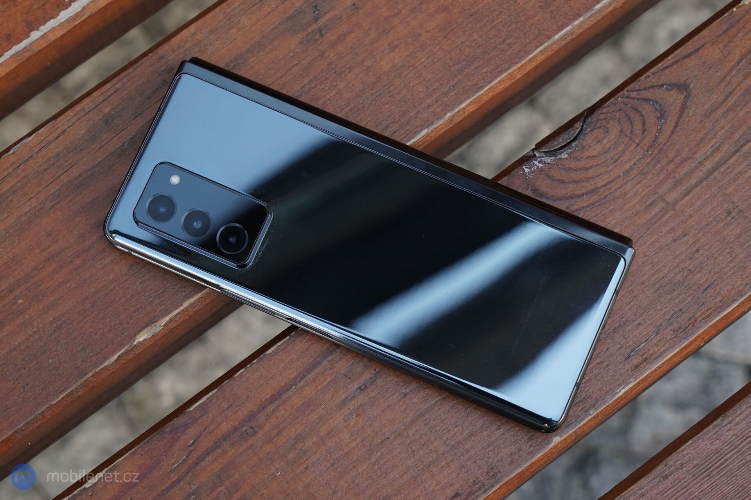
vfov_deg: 23.8
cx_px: 376
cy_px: 250
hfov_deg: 35.1
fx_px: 1189
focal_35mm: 57
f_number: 6.3
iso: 640
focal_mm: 57
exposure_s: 1/250
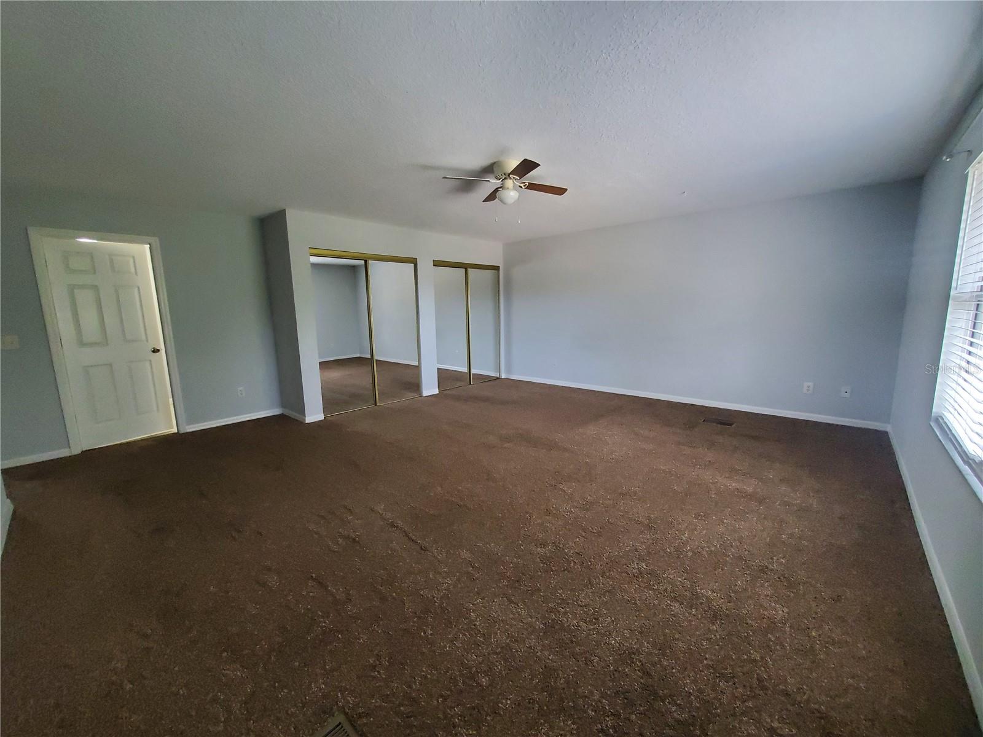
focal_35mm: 13
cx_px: 492
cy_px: 368
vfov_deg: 89.9
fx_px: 369
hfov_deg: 106.2
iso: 500
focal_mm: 1.8
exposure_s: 1/59
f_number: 2.2
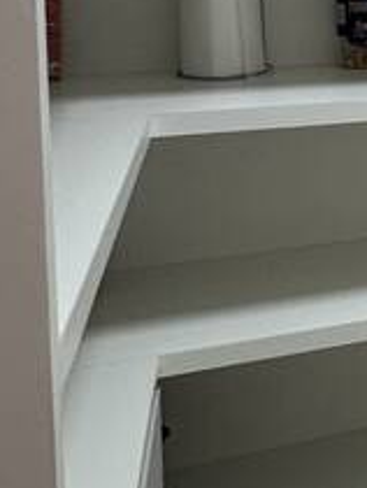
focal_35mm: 72
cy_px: 12
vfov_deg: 25.8
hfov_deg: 14.1
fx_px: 1016
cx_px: 883
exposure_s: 1/120
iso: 125
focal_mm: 2.22
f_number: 2.2
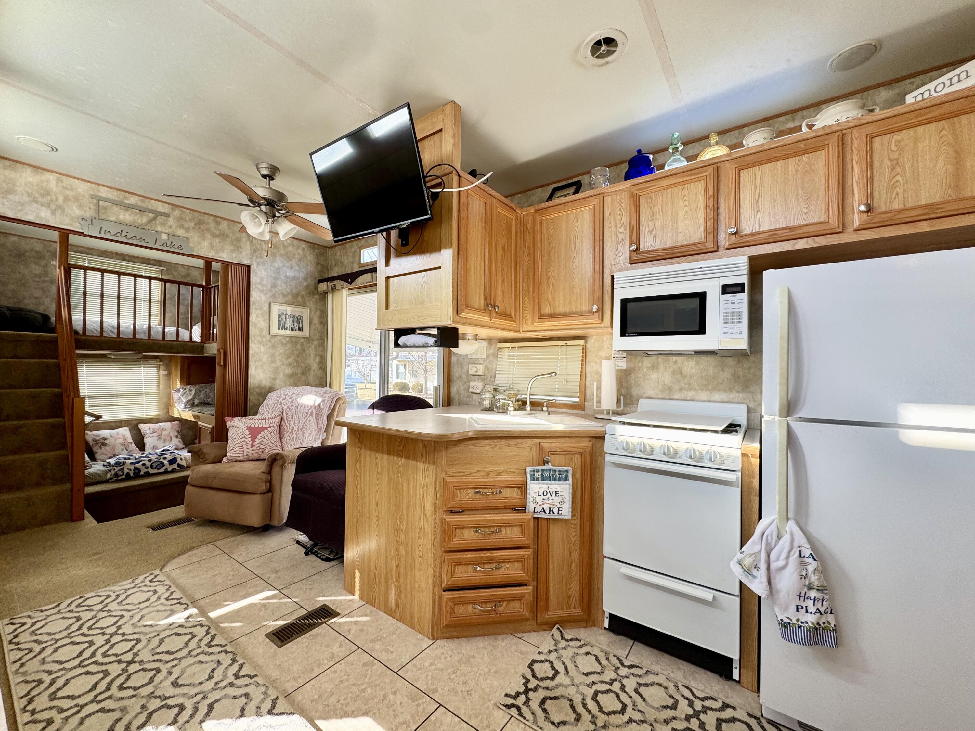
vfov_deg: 85.7
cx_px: 488
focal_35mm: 14
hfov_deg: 102.1
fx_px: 394
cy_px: 366
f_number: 2.2
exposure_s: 1/99
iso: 50
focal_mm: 2.22
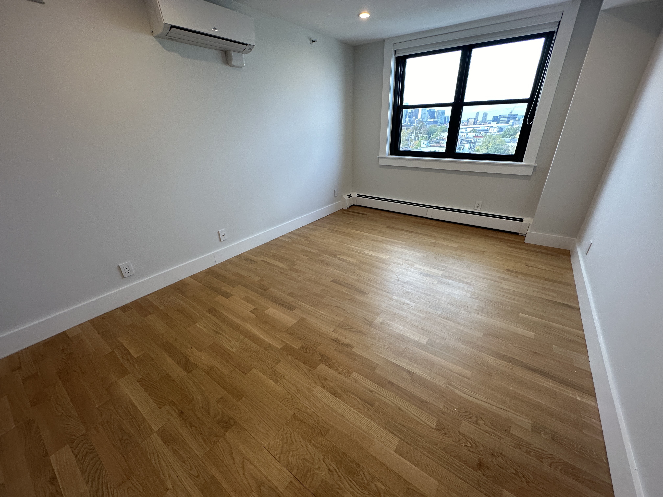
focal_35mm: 14
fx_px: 268
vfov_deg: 85.7
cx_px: 332
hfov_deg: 102.1
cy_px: 248
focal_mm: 2.22
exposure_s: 1/120
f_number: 2.2
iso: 125
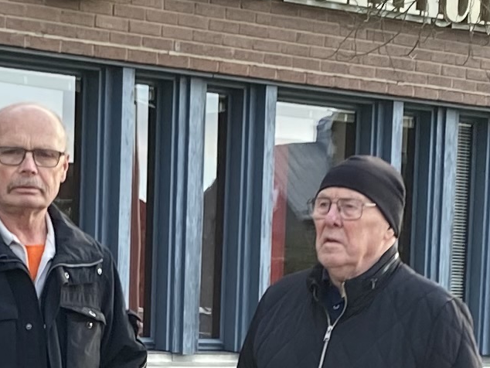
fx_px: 2521
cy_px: 622
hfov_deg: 11.1
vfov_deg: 8.1
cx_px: 84
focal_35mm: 178
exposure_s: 1/144
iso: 20
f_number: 1.8
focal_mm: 3.99
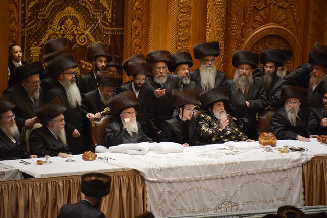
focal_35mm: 300
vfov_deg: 4.6
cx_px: 164
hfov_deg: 6.9
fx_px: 2725
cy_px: 109
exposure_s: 1/125
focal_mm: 300
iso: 2000
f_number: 5.6
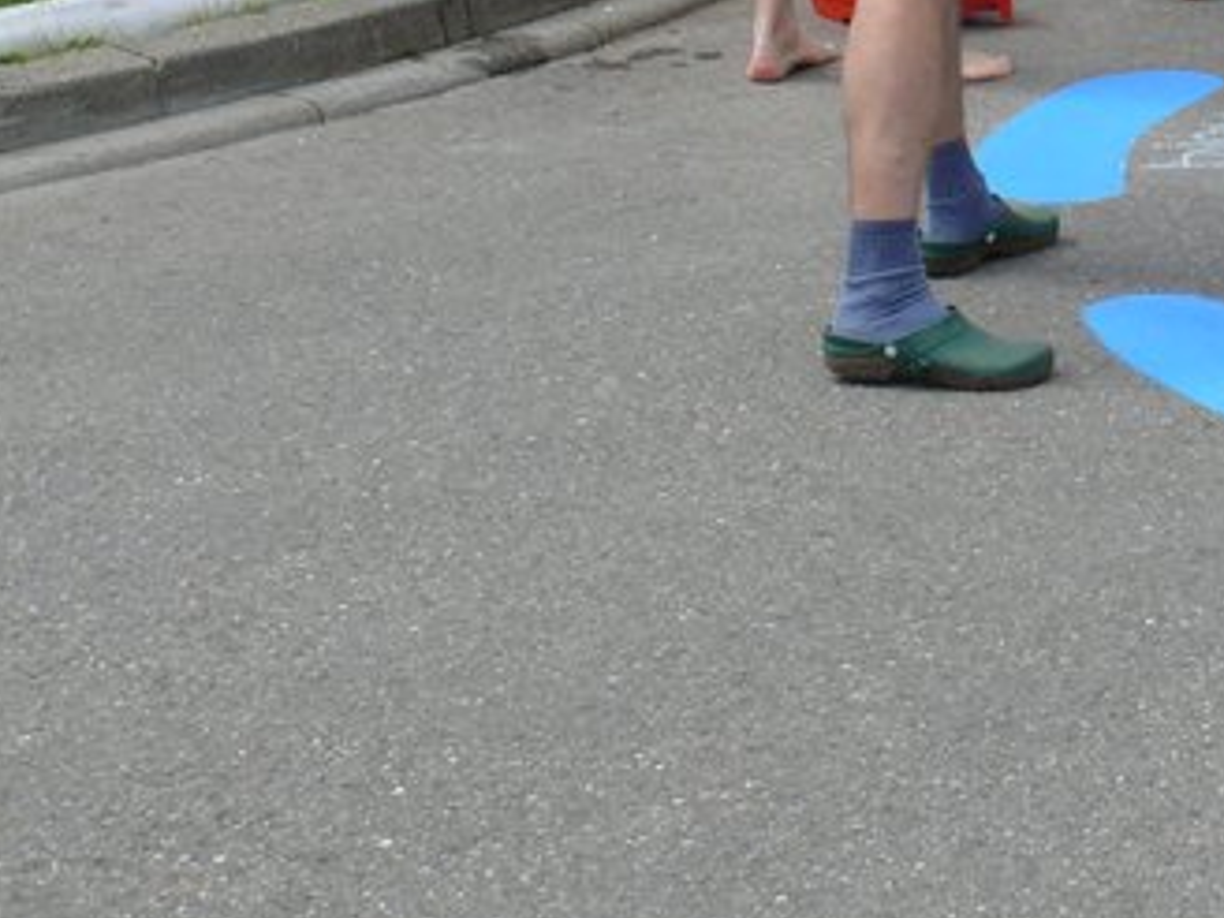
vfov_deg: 12.1
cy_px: -313
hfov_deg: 15.9
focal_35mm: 119
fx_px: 4208
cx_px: 1478
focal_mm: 8.1
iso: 100
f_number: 5
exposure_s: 1/200
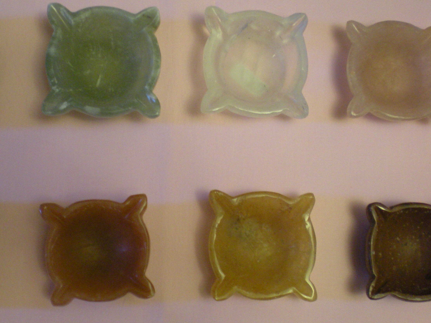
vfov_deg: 26.1
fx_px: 697
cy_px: 174
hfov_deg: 34.2
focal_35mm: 56
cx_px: 174
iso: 268
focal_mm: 6.3
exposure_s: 1/8
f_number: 3.1
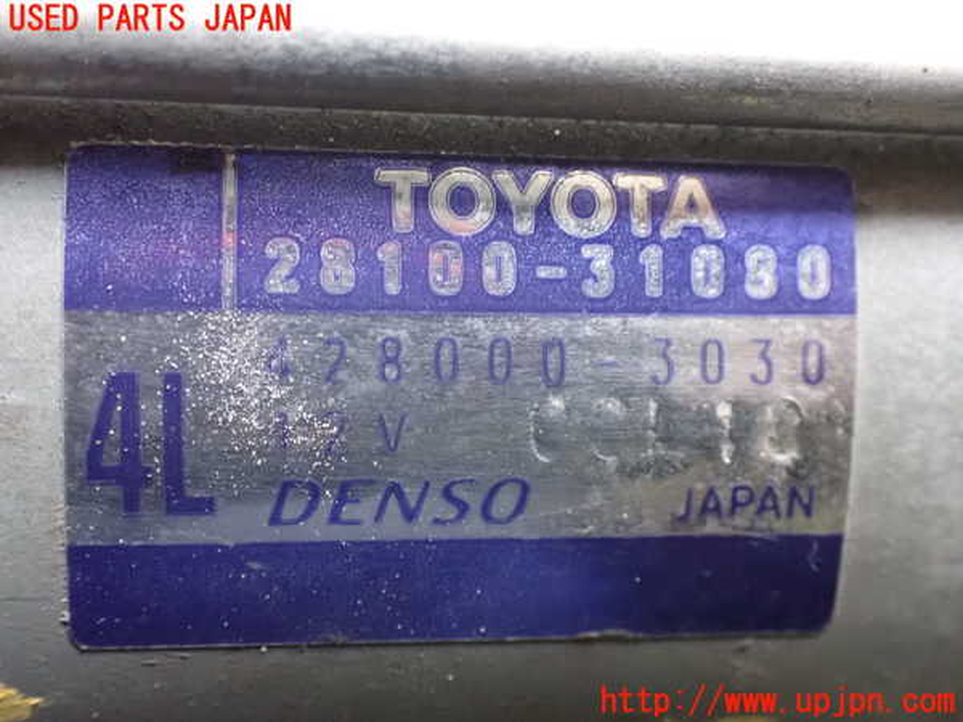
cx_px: 482
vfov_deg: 30.9
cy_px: 361
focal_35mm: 47
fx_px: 1308
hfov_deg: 40.4
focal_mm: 8.4
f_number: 3.1
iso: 1600
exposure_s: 1/25
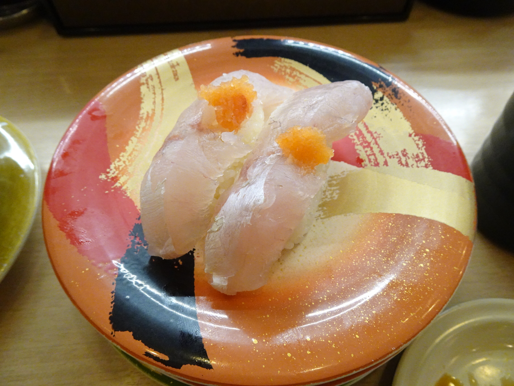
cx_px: 257
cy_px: 193
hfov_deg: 71.6
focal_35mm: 24
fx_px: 356
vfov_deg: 56.8
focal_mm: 4.25
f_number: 3.5
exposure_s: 1/125
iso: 800
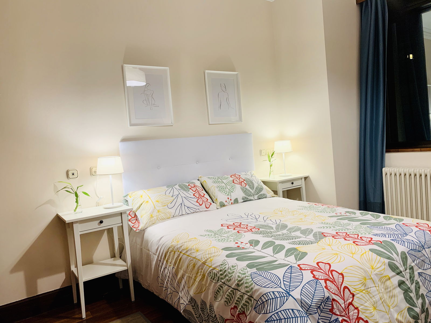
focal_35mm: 26
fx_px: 324
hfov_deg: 67.3
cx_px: 216
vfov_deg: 53.1
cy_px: 162
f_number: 1.8
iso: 100
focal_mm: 4.25
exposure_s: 1/64
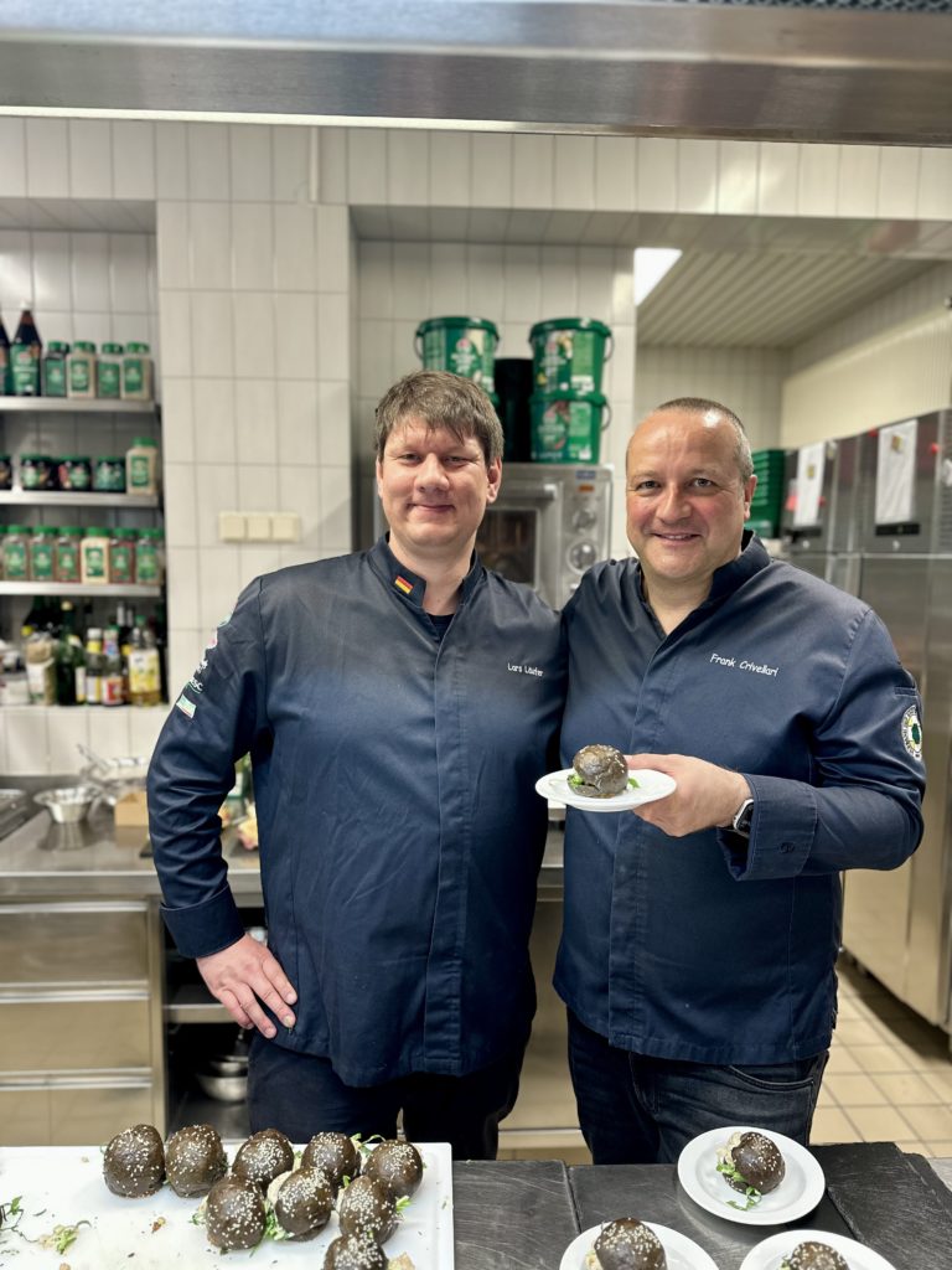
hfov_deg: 56.8
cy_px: 635
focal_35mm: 24
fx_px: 880
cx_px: 476
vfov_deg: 71.6
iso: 250
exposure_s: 1/50
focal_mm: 6.86
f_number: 1.78
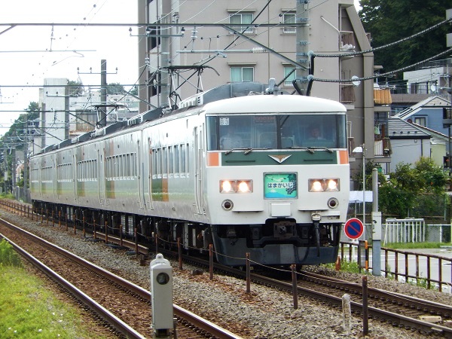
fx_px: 3486
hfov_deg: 7.4
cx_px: 226
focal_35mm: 267
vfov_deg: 5.6
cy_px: 170
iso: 125
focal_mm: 47.8
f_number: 5.9
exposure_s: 1/200
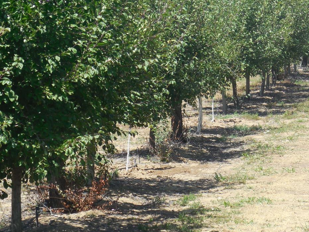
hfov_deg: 8.5
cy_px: 143
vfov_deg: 6.4
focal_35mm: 233
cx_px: 201
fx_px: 2080
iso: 125
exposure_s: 1/320
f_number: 5.1
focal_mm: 25.8
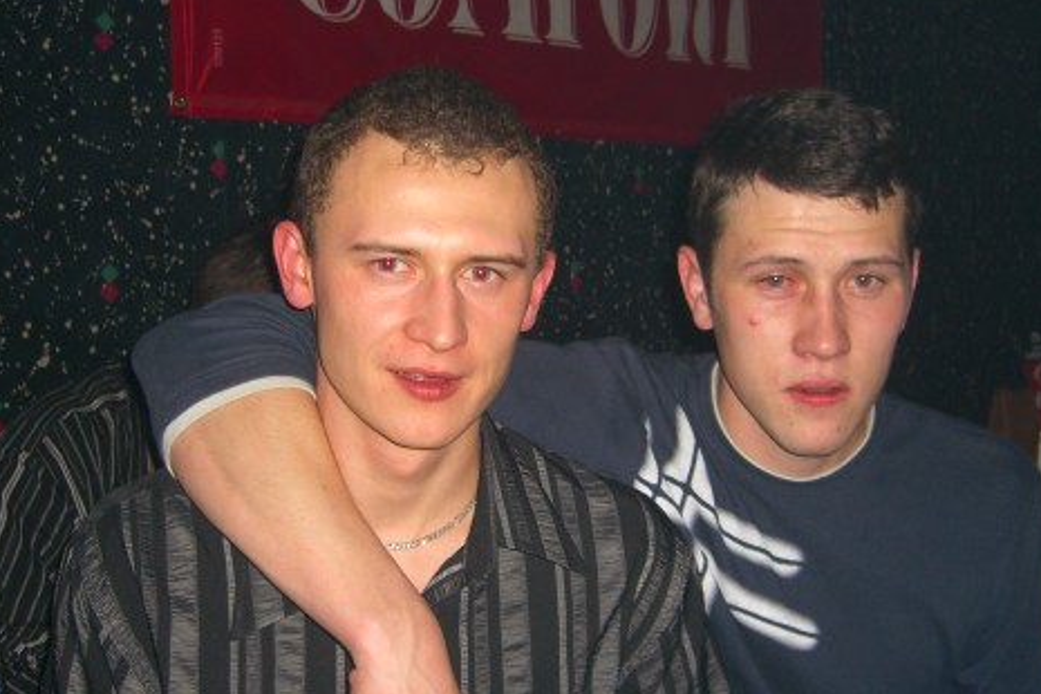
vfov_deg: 26.5
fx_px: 1475
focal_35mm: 51
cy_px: 376
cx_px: 522
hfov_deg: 38.9
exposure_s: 1/60
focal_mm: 7.9
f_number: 2.8
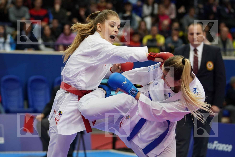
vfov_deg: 8.6
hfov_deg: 12.8
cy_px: 78
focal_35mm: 160
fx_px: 1044
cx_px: 118
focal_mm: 107
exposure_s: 1/1000
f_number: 2.8
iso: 2500
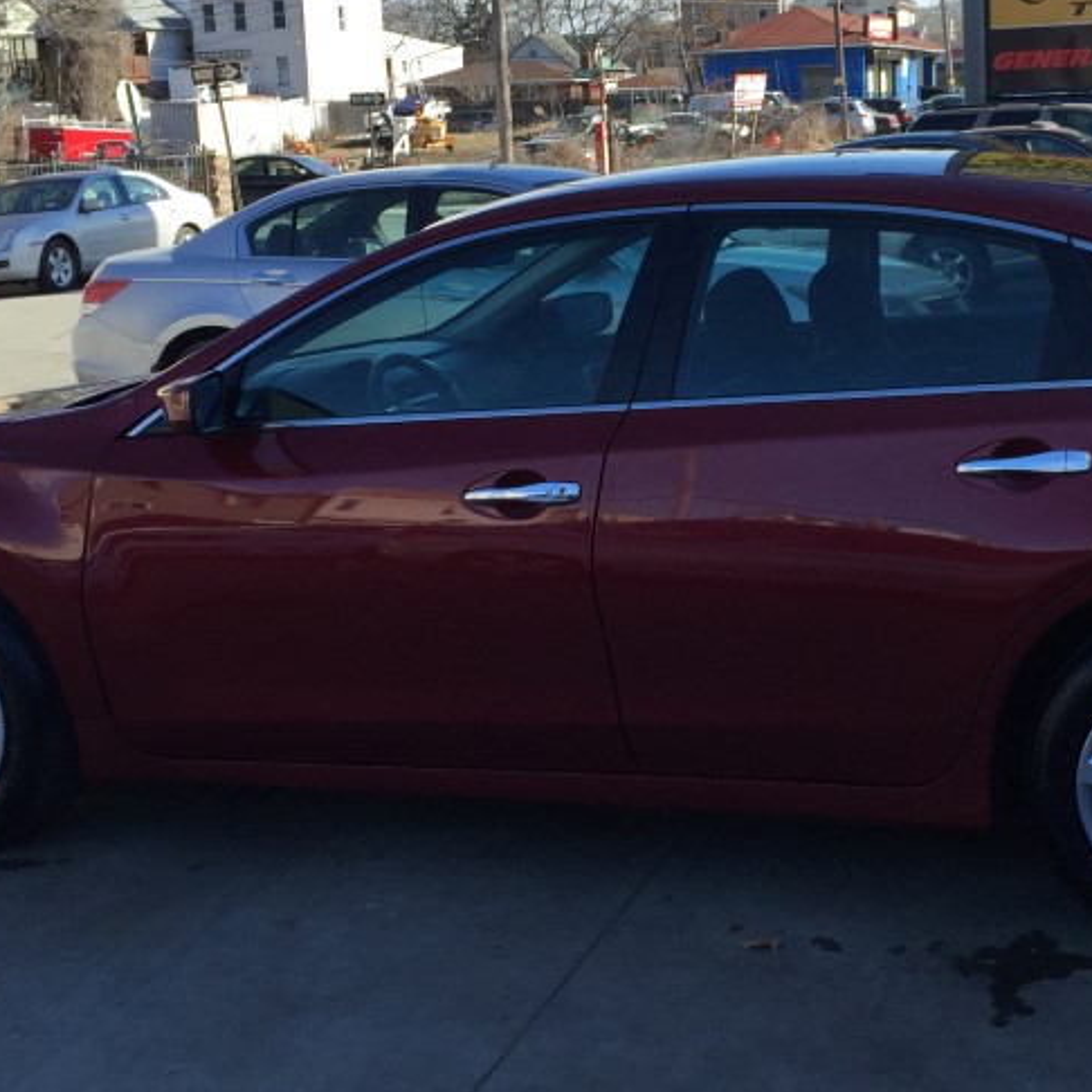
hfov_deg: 31.2
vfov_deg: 31.5
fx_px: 1927
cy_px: 409
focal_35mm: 54
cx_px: 798
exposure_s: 1/964
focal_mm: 4.15
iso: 32
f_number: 2.2
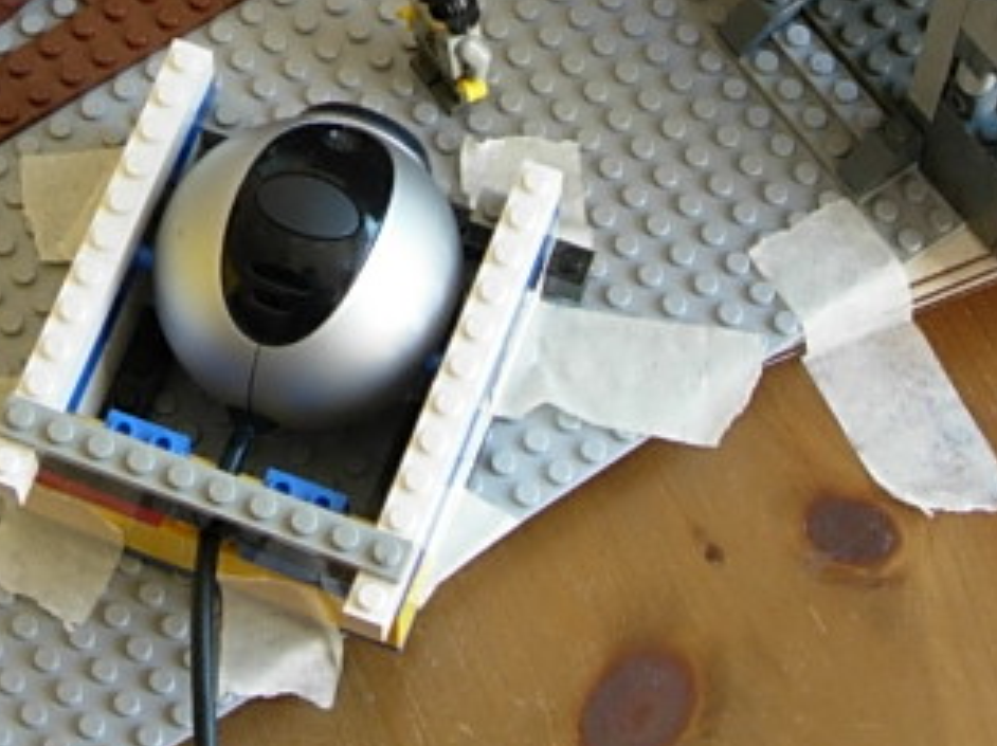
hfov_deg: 15.8
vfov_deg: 11.7
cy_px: -146
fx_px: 3569
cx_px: 152
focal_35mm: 124
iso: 64
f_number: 2.8
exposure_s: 1/64
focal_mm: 7.8
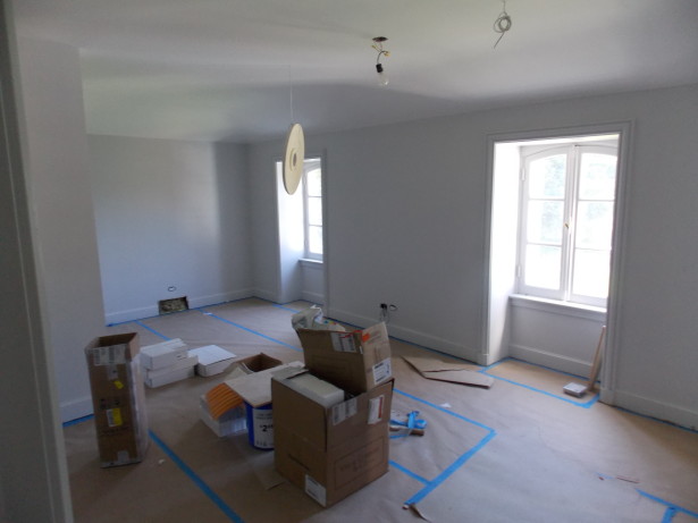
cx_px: 349
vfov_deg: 58.9
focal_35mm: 23
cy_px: 262
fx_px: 464
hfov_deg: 73.9
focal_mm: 4
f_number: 3.1
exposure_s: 1/30
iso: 250
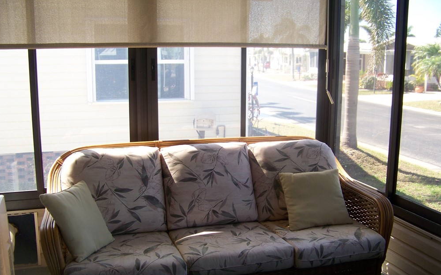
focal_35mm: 39
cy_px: 155
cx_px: 219
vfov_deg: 32.7
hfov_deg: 50.4
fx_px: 469
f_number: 2.8
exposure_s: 1/30
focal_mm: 5.85
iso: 64
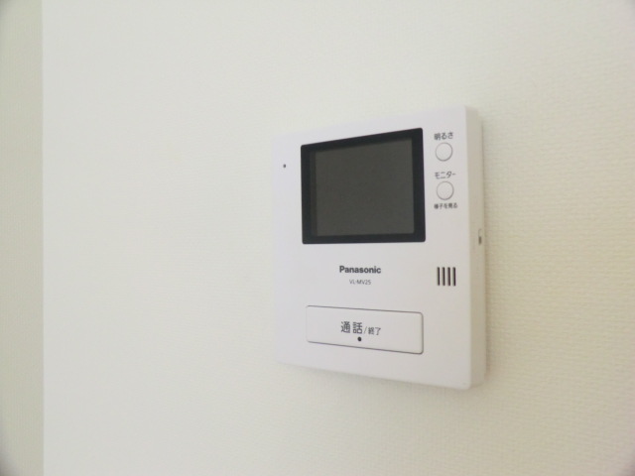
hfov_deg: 61.7
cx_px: 318
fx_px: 532
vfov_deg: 48.2
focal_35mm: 29
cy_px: 238
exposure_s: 1/60
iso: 250
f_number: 3.5
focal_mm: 5.2
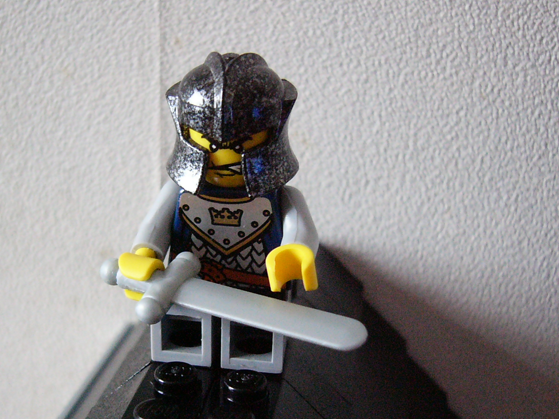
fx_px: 775
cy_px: 254
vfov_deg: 30.2
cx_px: 211
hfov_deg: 39.4
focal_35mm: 48
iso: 400
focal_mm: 5.8
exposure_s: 1/30
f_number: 2.8
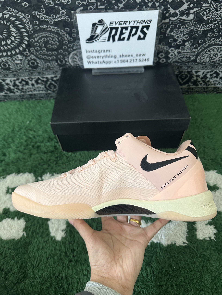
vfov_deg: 71.6
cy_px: 148
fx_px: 205
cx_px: 111
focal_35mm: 24
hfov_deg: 56.8
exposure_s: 1/50
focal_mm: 6.86
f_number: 1.78
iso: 400
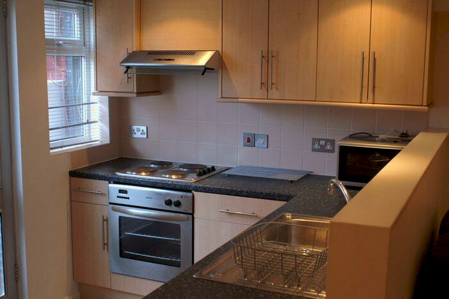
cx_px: 224
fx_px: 561
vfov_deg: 29.8
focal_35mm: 45
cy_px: 150
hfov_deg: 43.6
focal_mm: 30
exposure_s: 1/60
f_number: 5
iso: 400
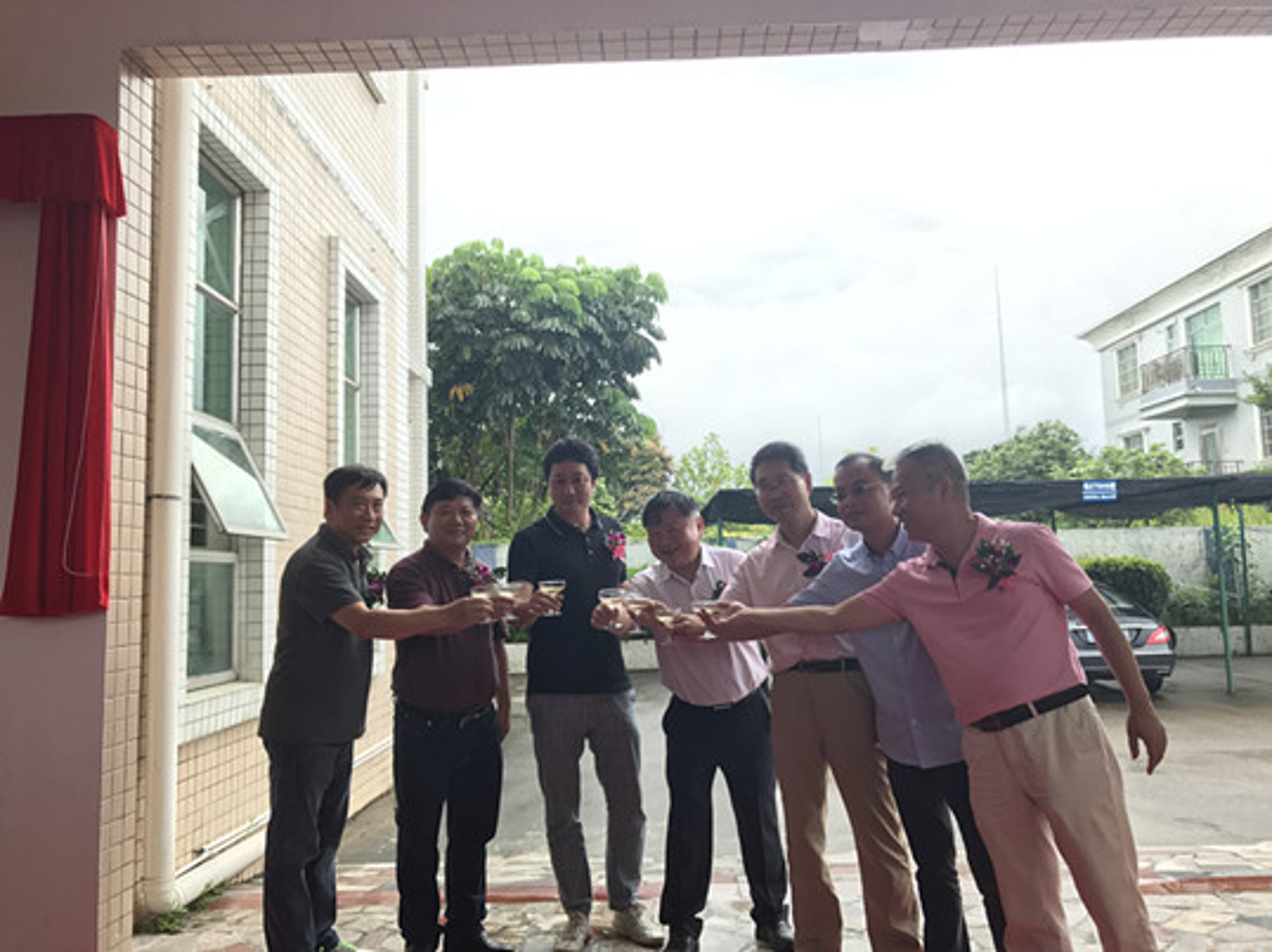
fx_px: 1028
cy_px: 476
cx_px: 636
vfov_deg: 49.7
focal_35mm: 28
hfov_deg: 63.5
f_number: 1.8
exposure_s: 1/447
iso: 20
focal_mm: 3.99
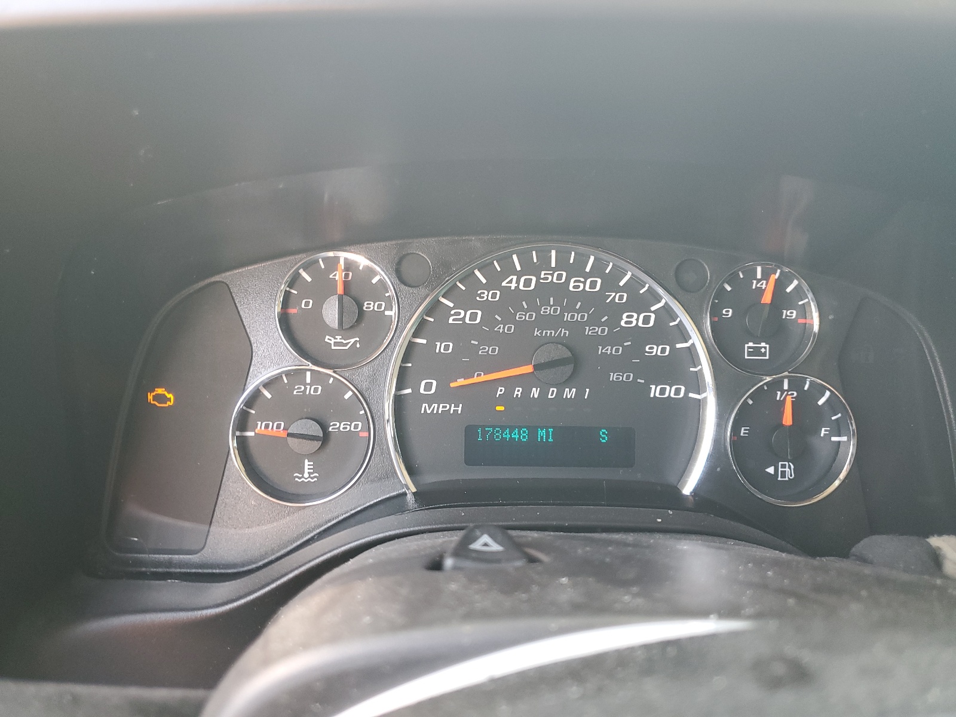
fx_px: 718
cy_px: 358
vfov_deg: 53.1
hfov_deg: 67.3
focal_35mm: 26
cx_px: 478
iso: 79
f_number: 1.5
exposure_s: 1/60.2
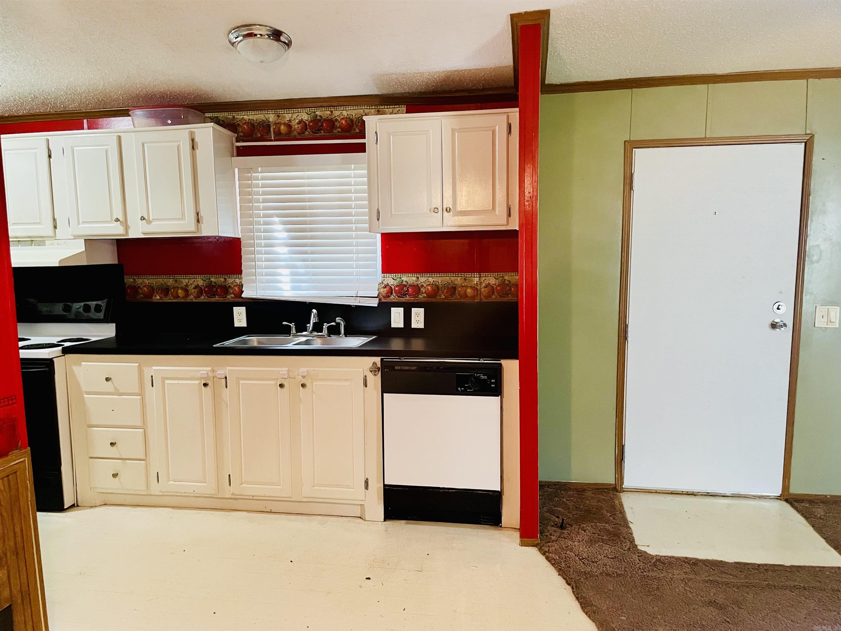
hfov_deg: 67.3
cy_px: 316
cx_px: 420
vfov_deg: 53.1
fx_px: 632
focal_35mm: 26
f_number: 1.6
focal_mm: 4.2
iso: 500
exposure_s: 1/60
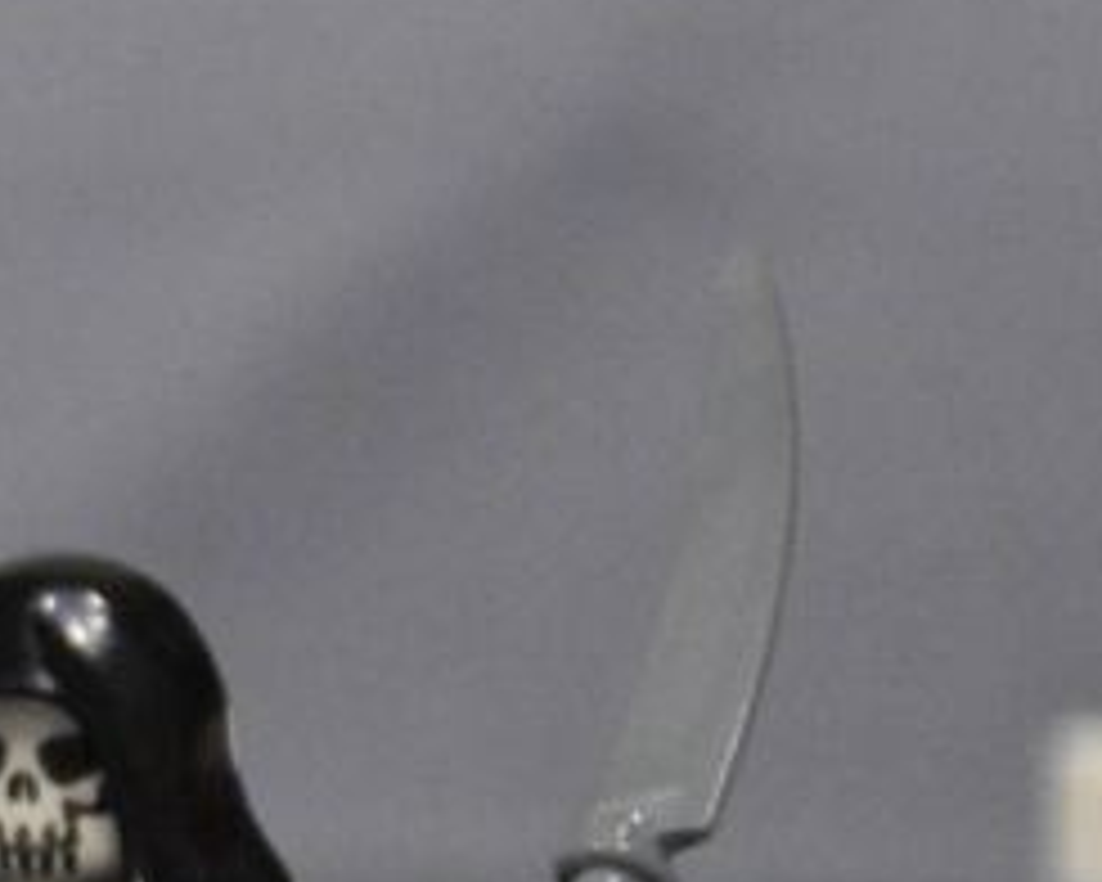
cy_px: 130
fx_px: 19667
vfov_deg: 2.6
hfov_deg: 3.1
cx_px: -2420
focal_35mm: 603
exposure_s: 1/100
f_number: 5
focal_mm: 50
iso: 2500
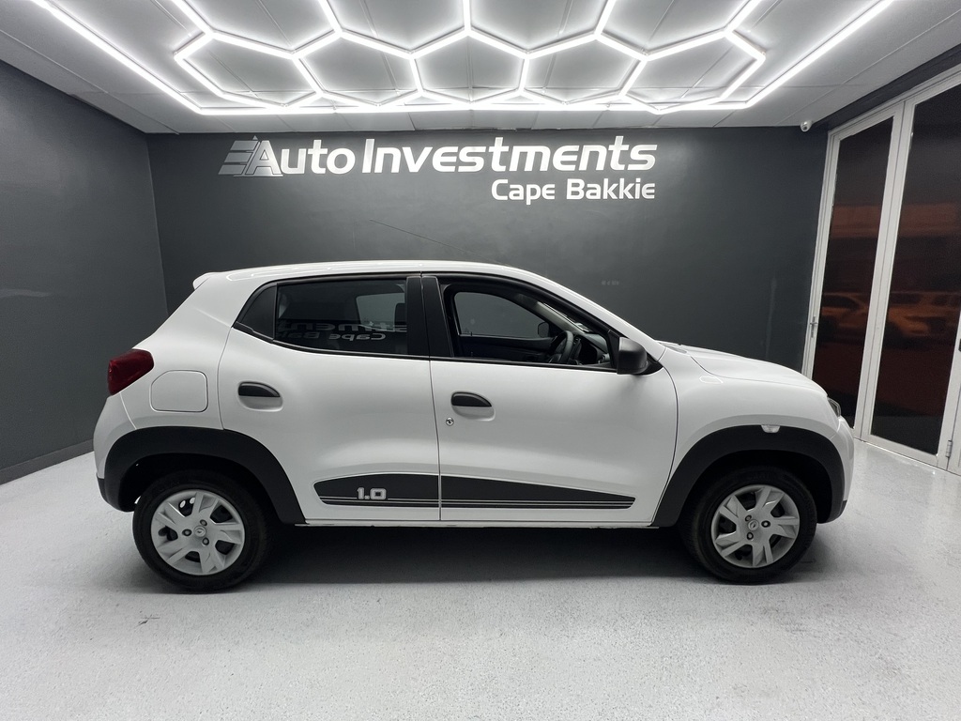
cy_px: 360
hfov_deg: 106.2
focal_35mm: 13
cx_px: 480
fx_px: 361
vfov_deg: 89.9
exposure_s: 1/100
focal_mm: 1.57
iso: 160
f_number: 1.8
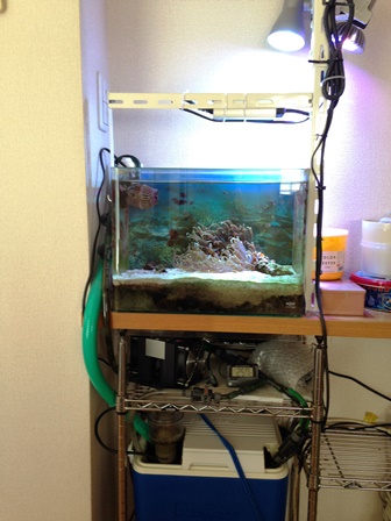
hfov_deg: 42.9
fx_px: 497
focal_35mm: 33
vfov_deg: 55.4
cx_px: 196
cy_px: 260
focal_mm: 4.12
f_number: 2.4
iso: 64
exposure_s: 1/20
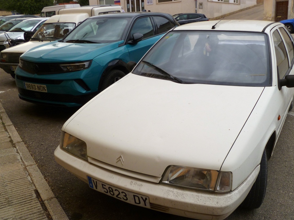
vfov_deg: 44.1
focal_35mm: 32
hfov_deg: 56.7
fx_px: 272
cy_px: 116
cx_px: 163
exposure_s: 1/500
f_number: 3.3
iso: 80
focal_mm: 5
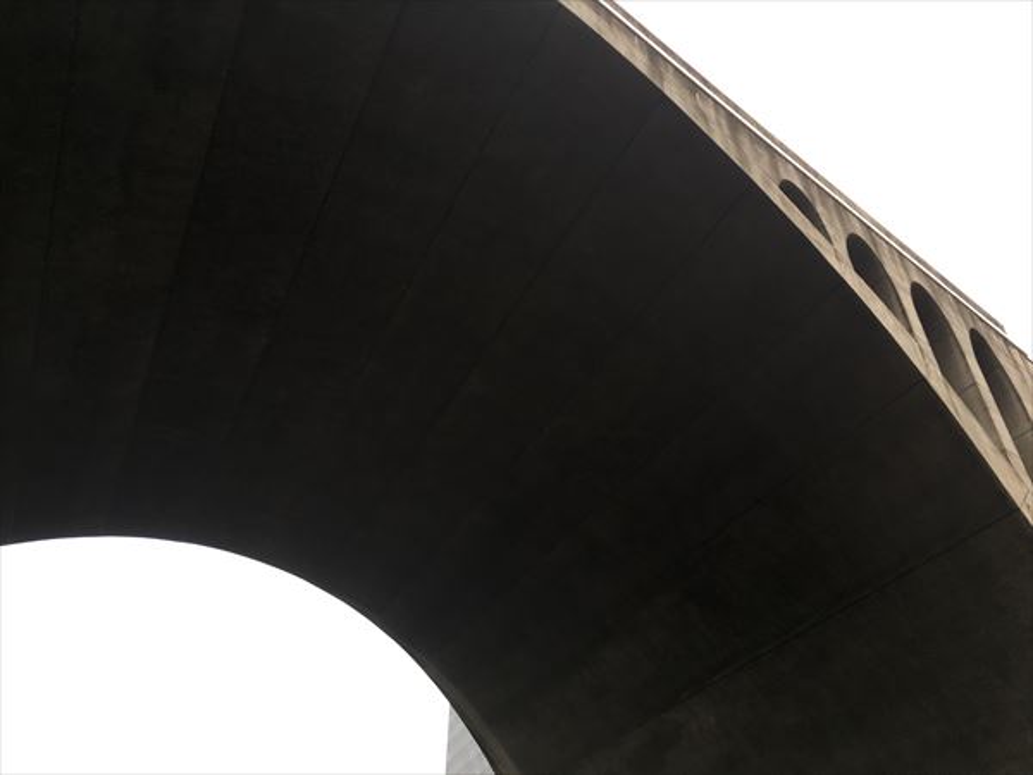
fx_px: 865
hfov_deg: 61.7
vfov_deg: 48.2
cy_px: 388
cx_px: 516
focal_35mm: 29
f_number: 2.2
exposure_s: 1/60
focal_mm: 4.15
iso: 32
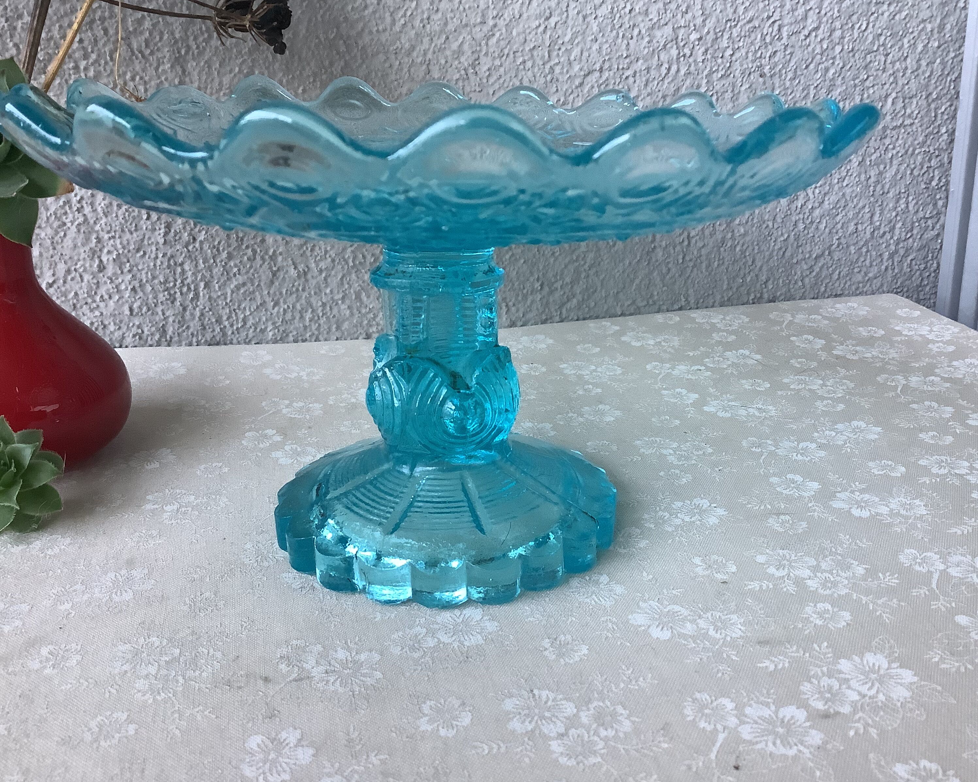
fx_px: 955
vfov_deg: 44.5
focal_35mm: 33
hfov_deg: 54.2
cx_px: 491
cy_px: 387
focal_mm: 3.3
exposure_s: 1/60
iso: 200
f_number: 2.4
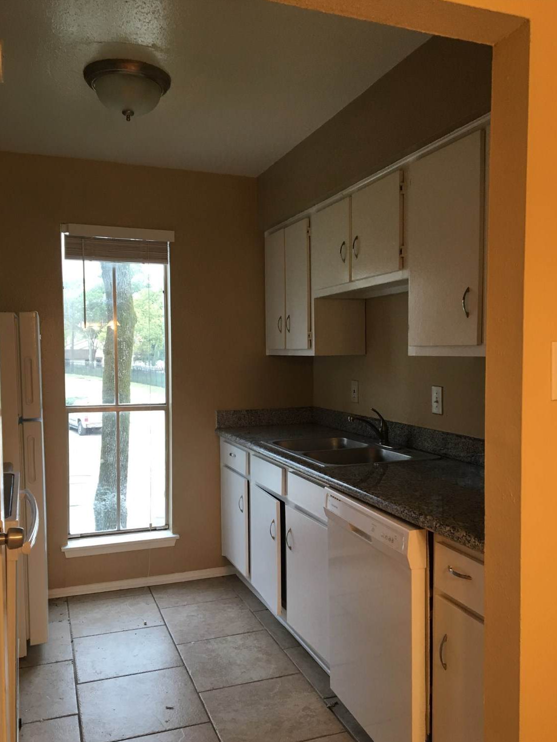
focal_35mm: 30
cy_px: 382
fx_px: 644
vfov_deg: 59.9
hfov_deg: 46.8
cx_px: 278
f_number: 2.2
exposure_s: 1/30
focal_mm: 4.15
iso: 40
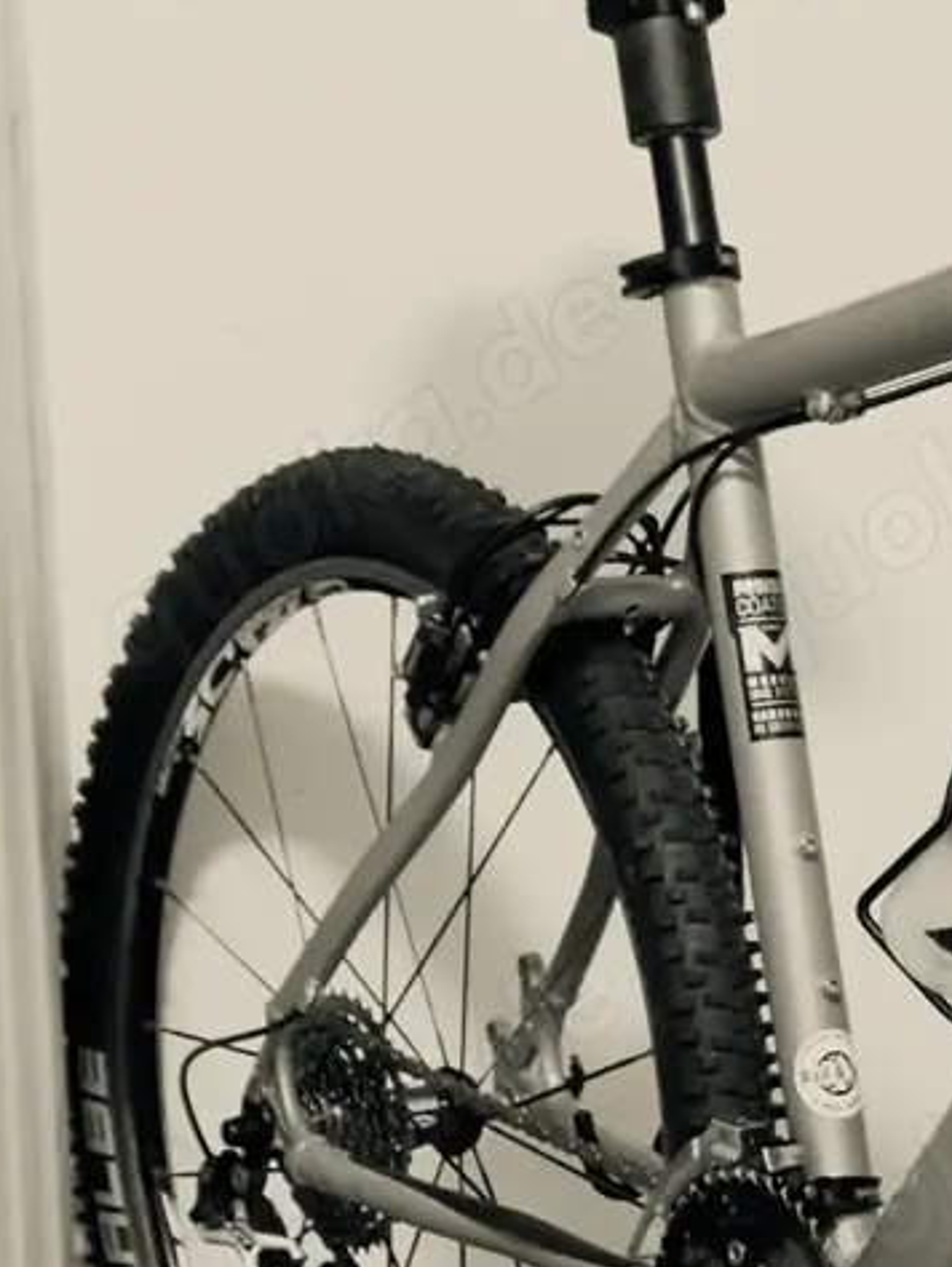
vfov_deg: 14.4
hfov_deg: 10.7
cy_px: 1288
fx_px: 4946
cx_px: 1300
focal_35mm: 135
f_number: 1.78
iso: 500
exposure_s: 1/33
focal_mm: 6.76
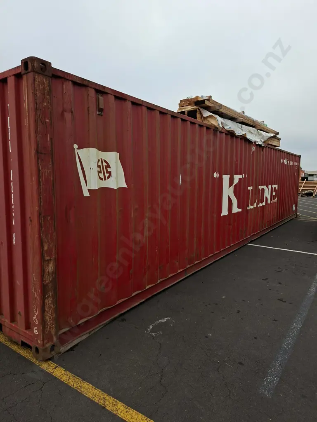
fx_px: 281
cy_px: 211
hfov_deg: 58.9
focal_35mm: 23
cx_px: 158
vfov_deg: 73.9
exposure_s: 1/269
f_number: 1.8
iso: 50
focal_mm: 5.54
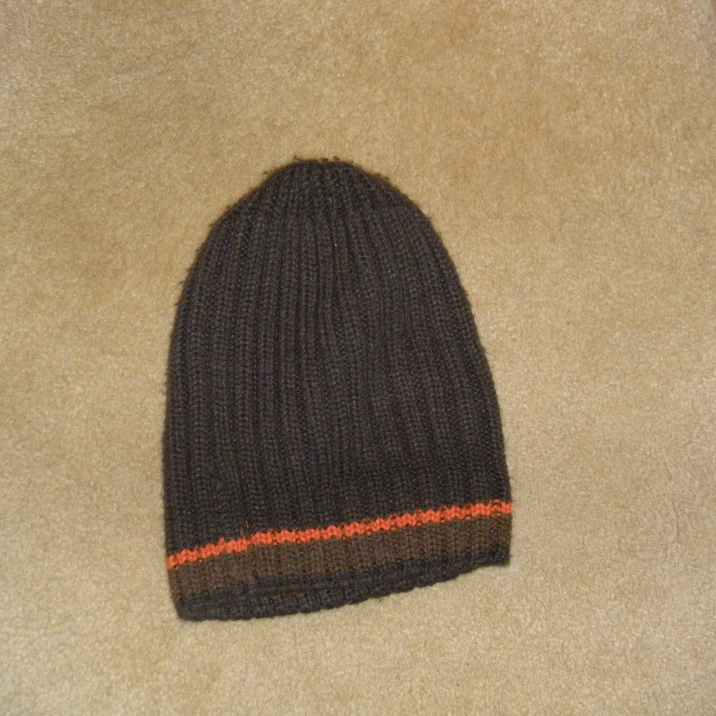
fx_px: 1685
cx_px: 384
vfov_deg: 24.0
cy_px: 358
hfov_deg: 24.0
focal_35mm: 72
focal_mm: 10.2
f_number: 4.3
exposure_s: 1/60
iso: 400
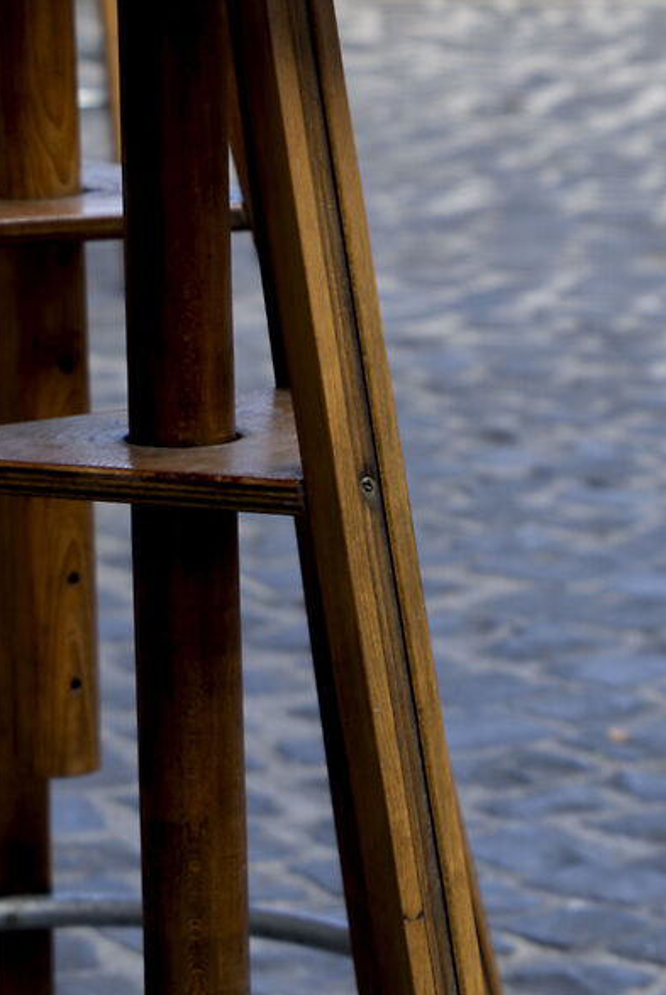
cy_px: -154
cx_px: 213
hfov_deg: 4.8
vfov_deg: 7.1
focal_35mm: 286
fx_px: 7913
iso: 100
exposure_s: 1/125
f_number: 4
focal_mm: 70
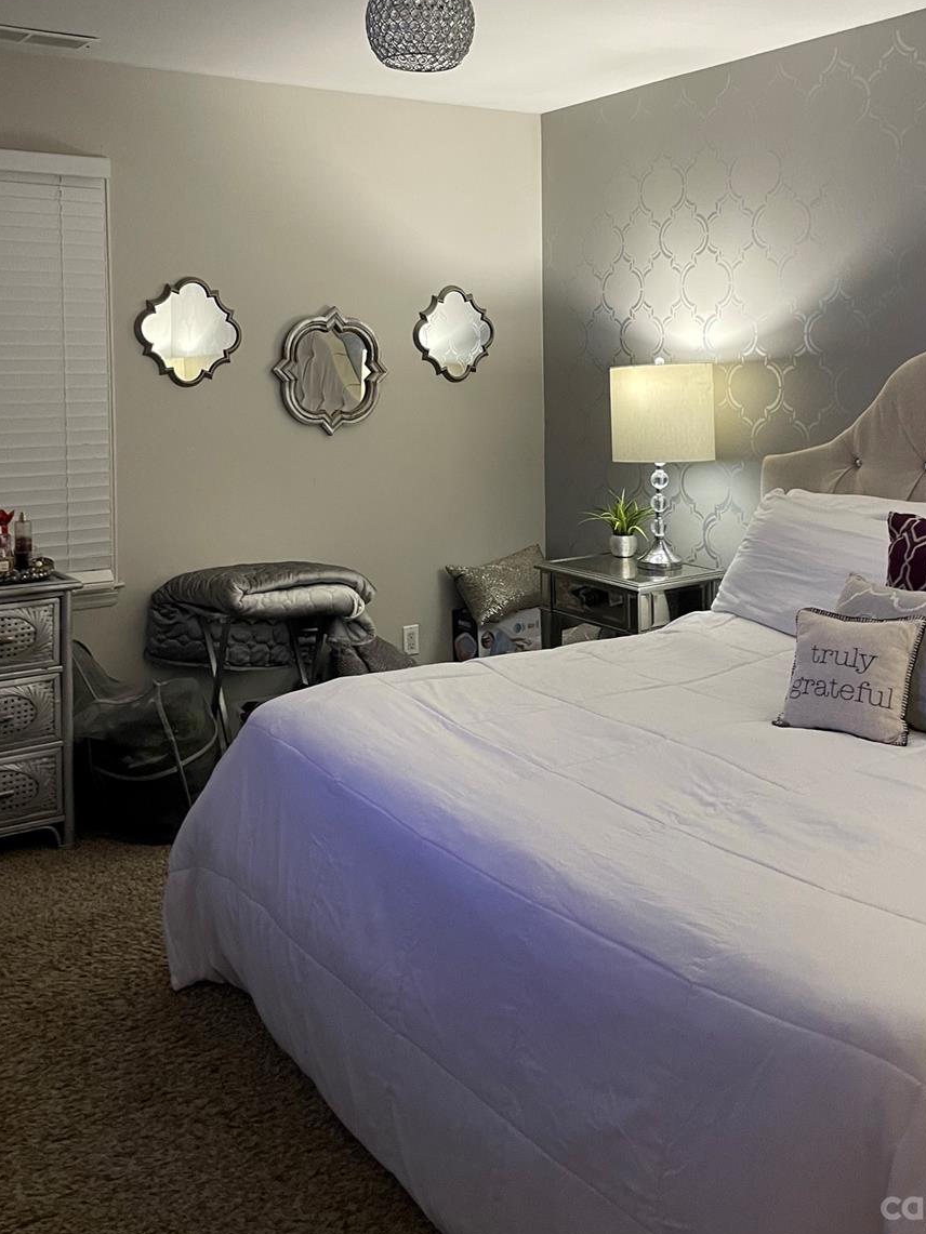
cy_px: 417
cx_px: 499
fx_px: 1248
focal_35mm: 35
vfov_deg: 51.7
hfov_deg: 40.7
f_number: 1.6
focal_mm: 4.2
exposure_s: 1/60
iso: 200
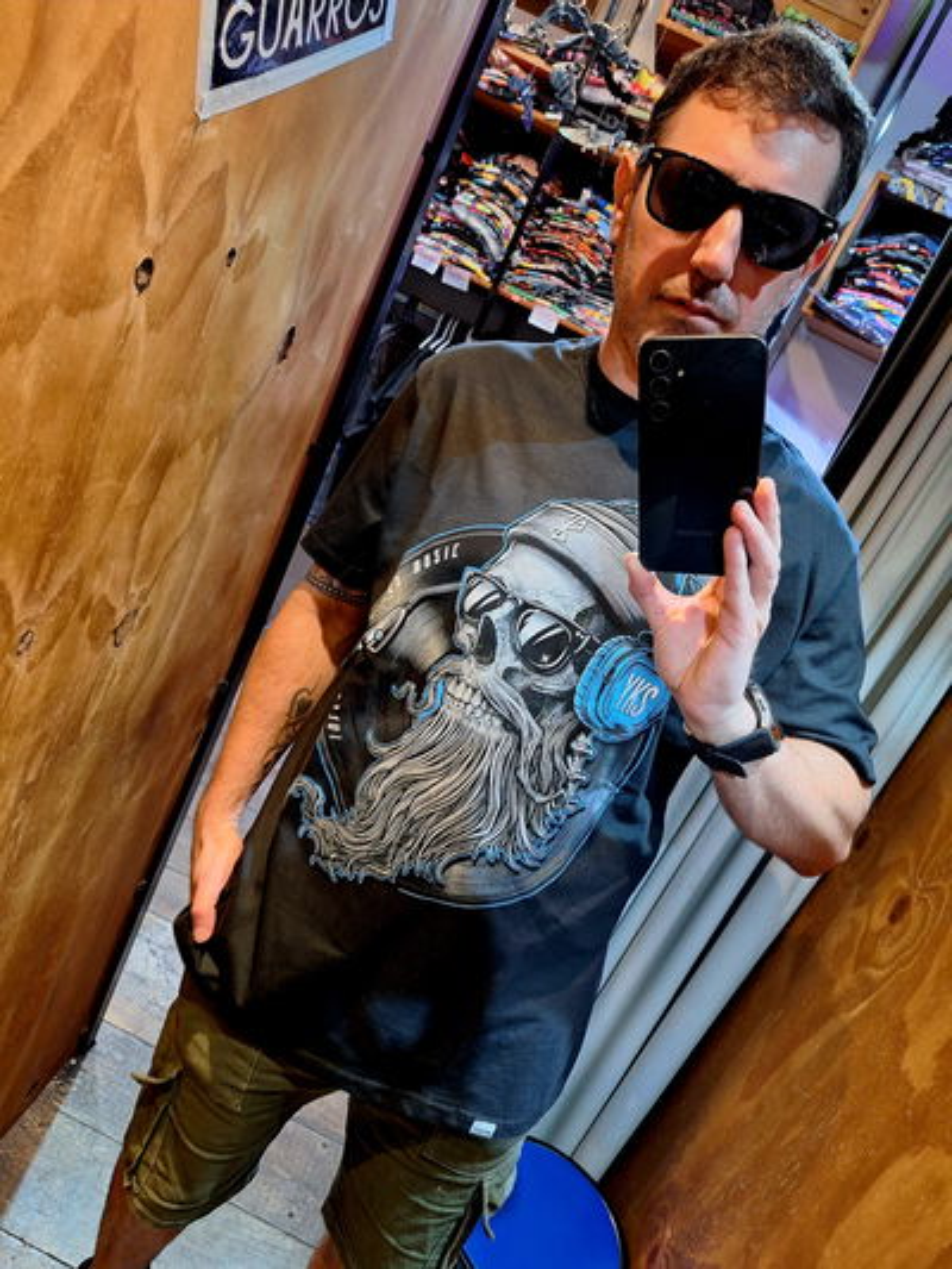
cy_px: 634
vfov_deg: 73.9
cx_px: 476
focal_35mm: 23
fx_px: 843
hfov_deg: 58.9
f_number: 1.8
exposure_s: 1/50
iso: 250
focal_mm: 5.54
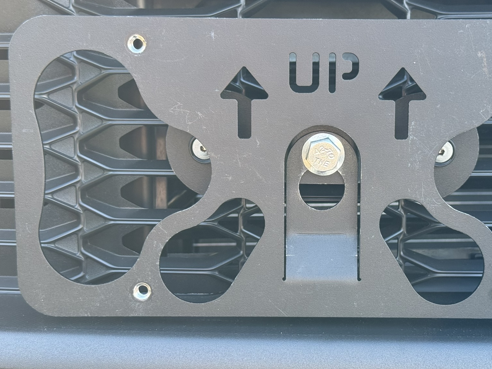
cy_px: 198
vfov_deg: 22.9
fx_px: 910
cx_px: 313
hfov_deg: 30.1
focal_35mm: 64
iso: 125
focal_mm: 6.76
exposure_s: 1/197
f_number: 1.78
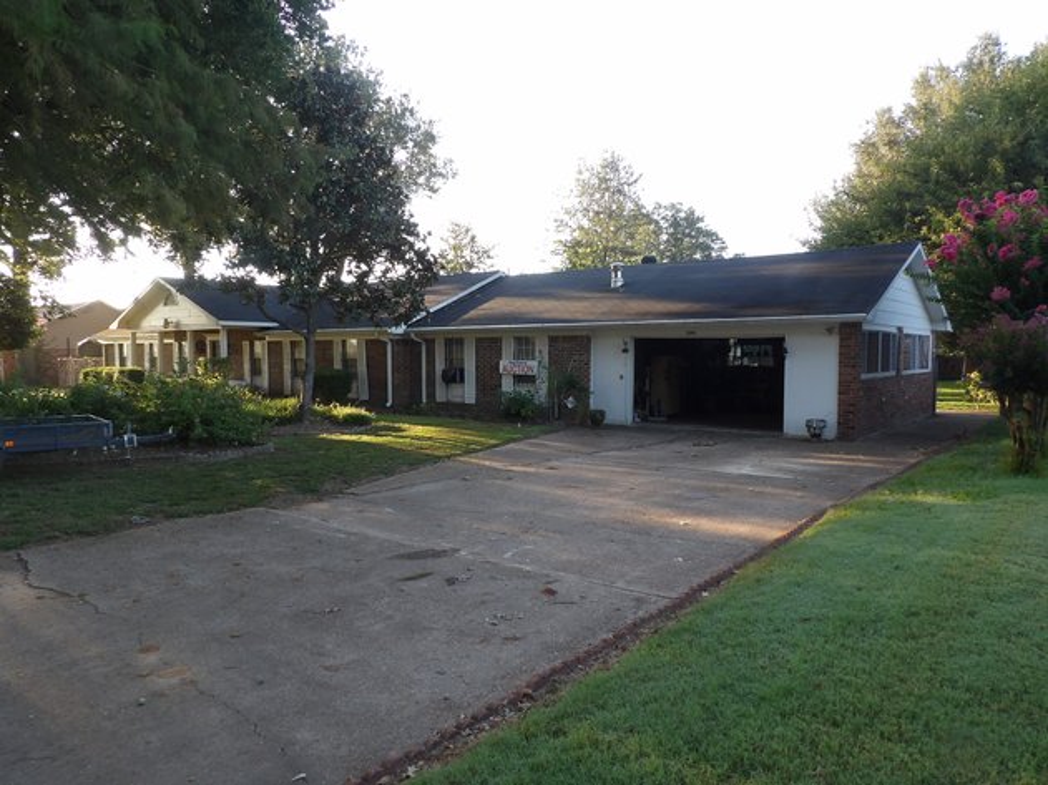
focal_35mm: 24
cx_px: 524
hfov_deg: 71.6
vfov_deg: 56.8
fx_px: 726
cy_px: 392
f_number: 3.2
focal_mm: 4.3
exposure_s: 1/107
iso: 100
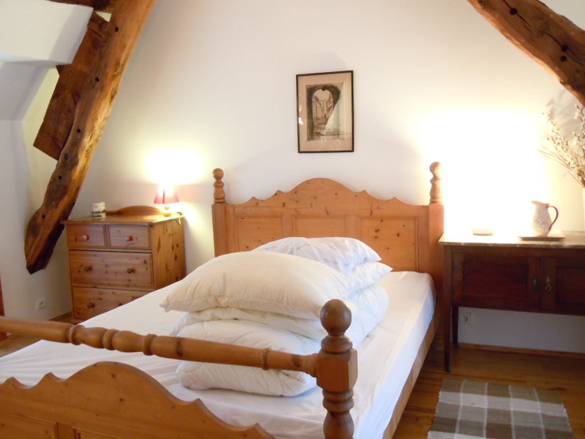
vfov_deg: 46.8
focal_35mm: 30
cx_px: 292
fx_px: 507
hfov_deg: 60.0
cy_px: 220
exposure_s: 1/3
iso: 400
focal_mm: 5.4
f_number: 3.5
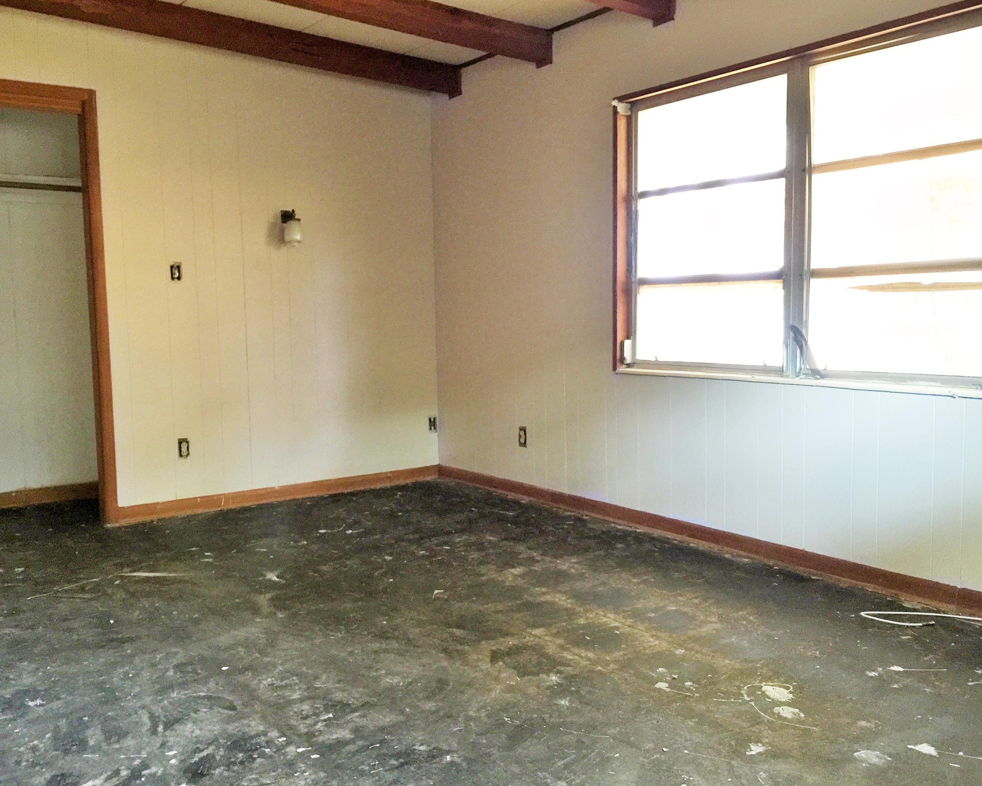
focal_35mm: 31
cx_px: 480
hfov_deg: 57.2
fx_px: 901
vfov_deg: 47.1
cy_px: 392
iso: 100
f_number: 2.2
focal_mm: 4.15
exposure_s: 1/8
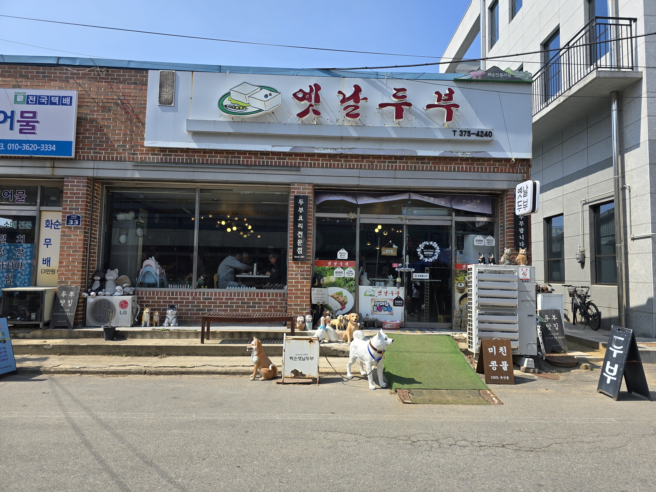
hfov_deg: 73.9
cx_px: 328
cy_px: 246
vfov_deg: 58.9
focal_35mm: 23
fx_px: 436
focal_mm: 6.3
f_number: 1.7
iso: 12
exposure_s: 1/596
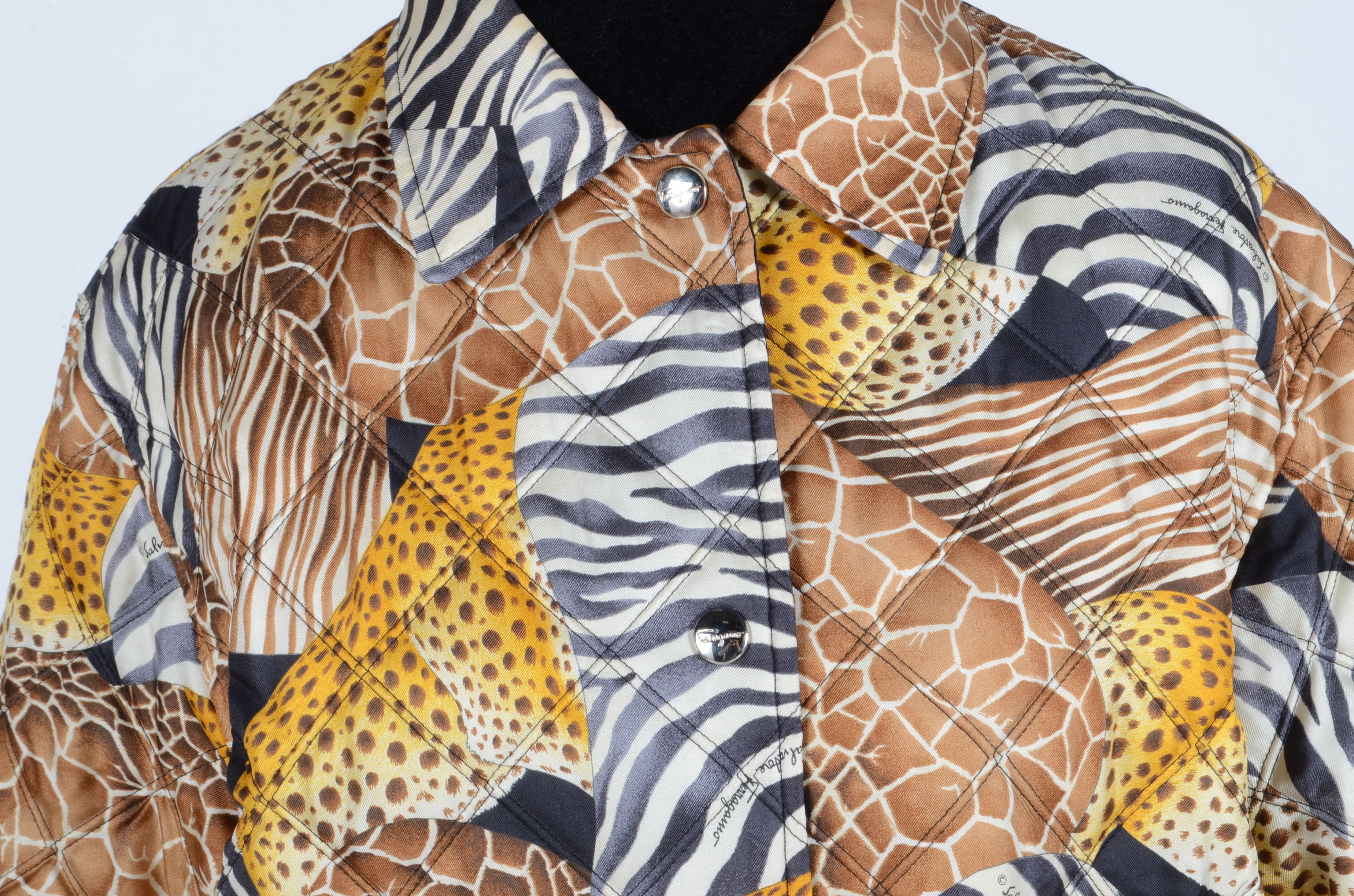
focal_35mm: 75
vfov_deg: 18.1
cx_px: 677
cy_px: 448
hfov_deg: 27.0
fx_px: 2815
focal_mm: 50
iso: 200
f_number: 16
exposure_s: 1/125
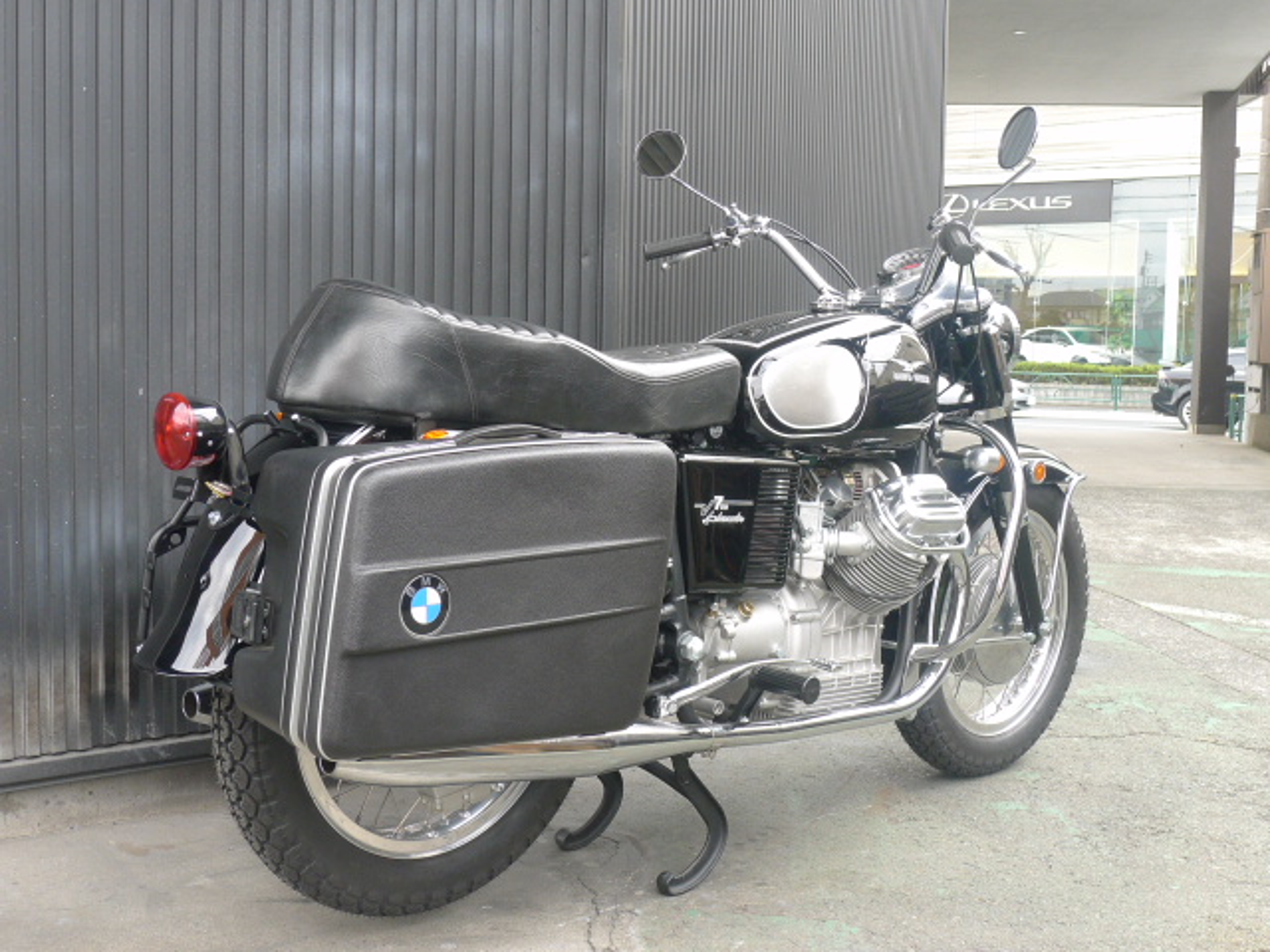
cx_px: 635
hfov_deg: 43.9
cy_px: 476
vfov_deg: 33.6
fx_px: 1578
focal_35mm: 43
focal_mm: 9.2
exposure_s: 1/100
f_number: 4
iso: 200
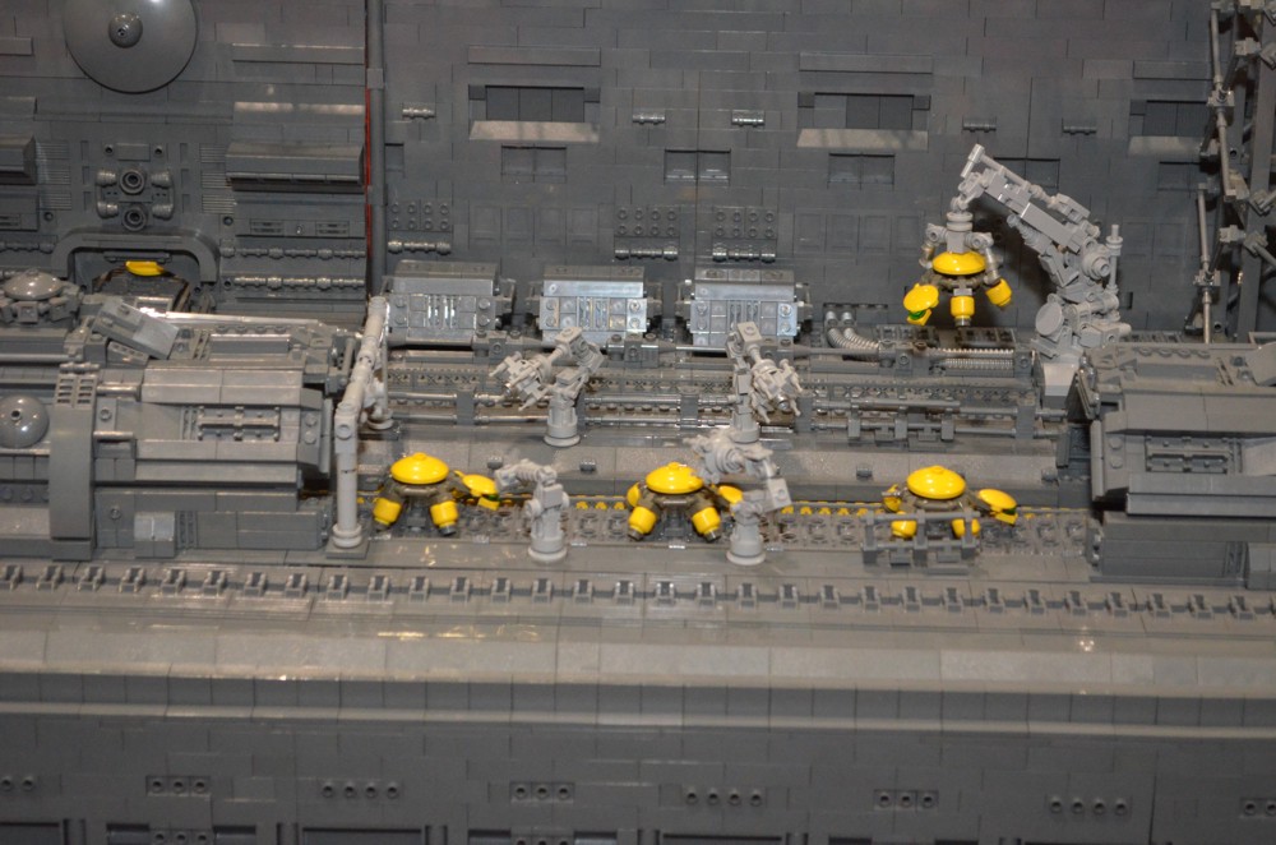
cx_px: 638
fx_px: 2918
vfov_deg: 16.5
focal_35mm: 82
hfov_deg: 24.7
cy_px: 422
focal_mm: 55
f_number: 5.6
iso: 3200
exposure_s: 1/60
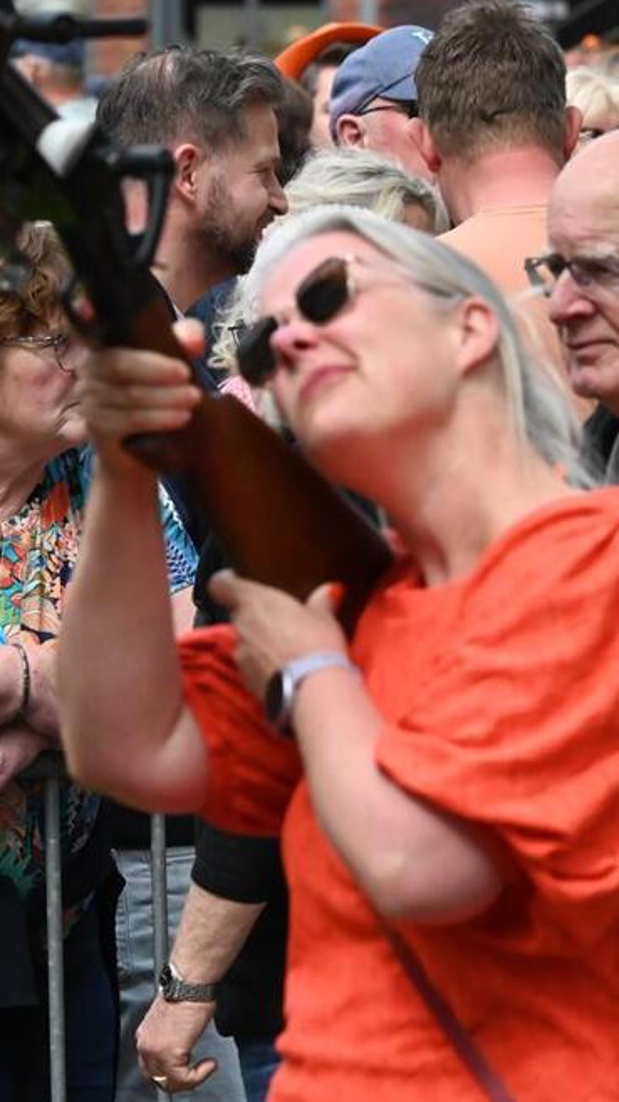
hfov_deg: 3.7
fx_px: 9699
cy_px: 551
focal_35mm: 332
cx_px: 632
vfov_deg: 6.5
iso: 10000
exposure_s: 1/8000
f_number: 11
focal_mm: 210
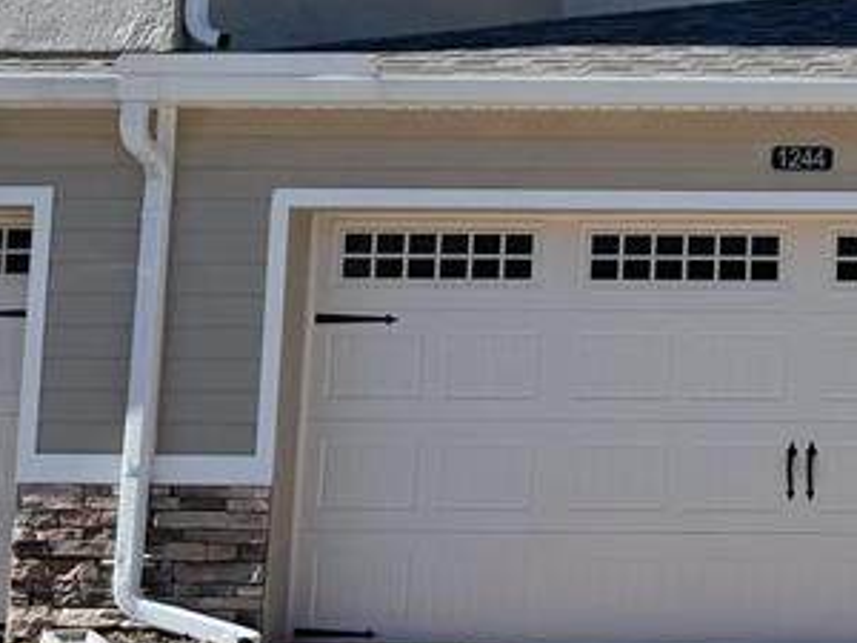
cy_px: 174
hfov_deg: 21.5
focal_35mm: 82
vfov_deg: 17.9
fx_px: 2030
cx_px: 1117
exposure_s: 1/4049
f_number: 1.78
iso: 80
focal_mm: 6.76
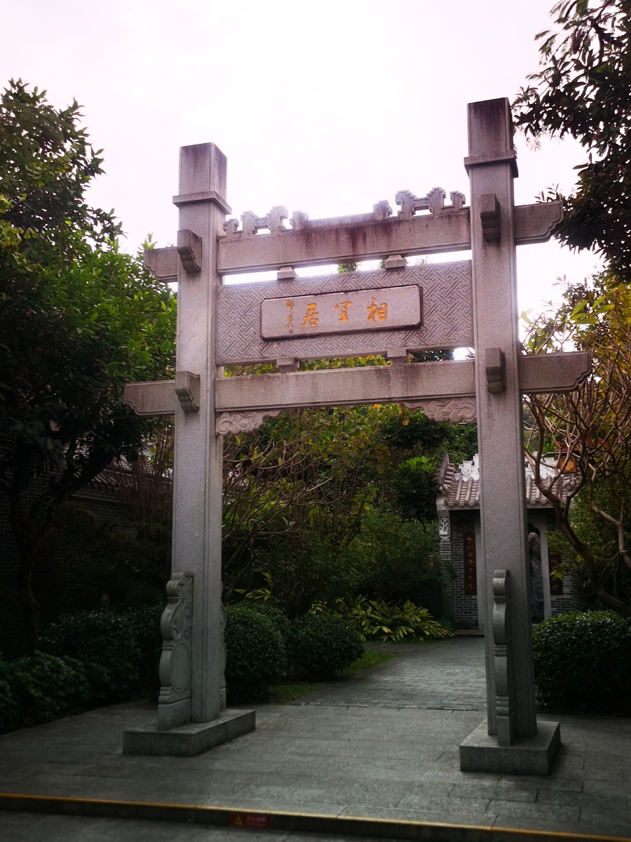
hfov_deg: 38.7
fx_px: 899
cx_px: 316
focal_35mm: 37
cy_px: 421
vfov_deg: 50.1
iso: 50
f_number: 4
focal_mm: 3.95
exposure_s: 1/4098
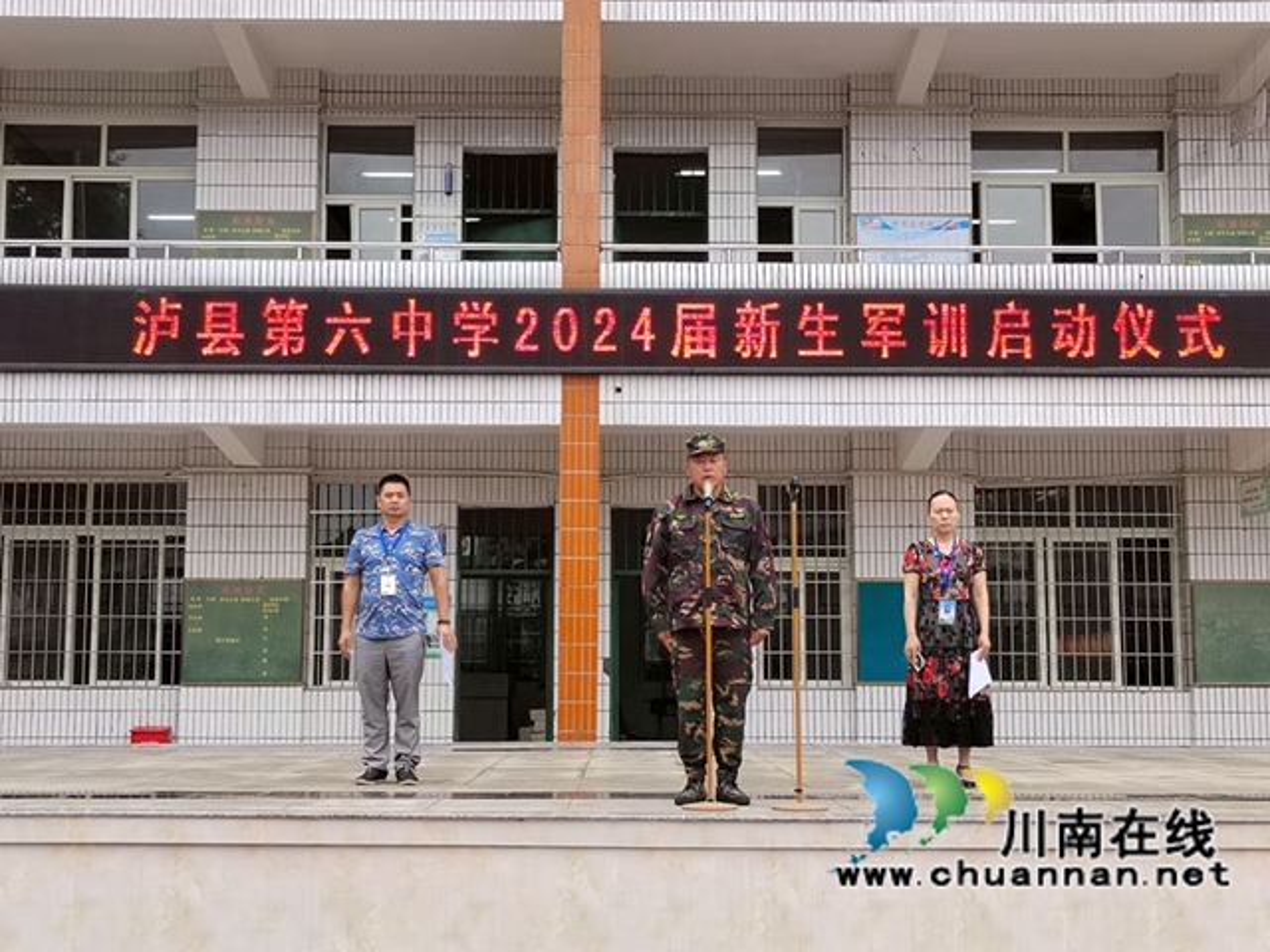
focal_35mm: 48
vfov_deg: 30.3
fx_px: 1761
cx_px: 635
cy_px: 476
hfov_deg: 39.7
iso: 139
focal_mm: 5.52
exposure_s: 1/100
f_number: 1.9
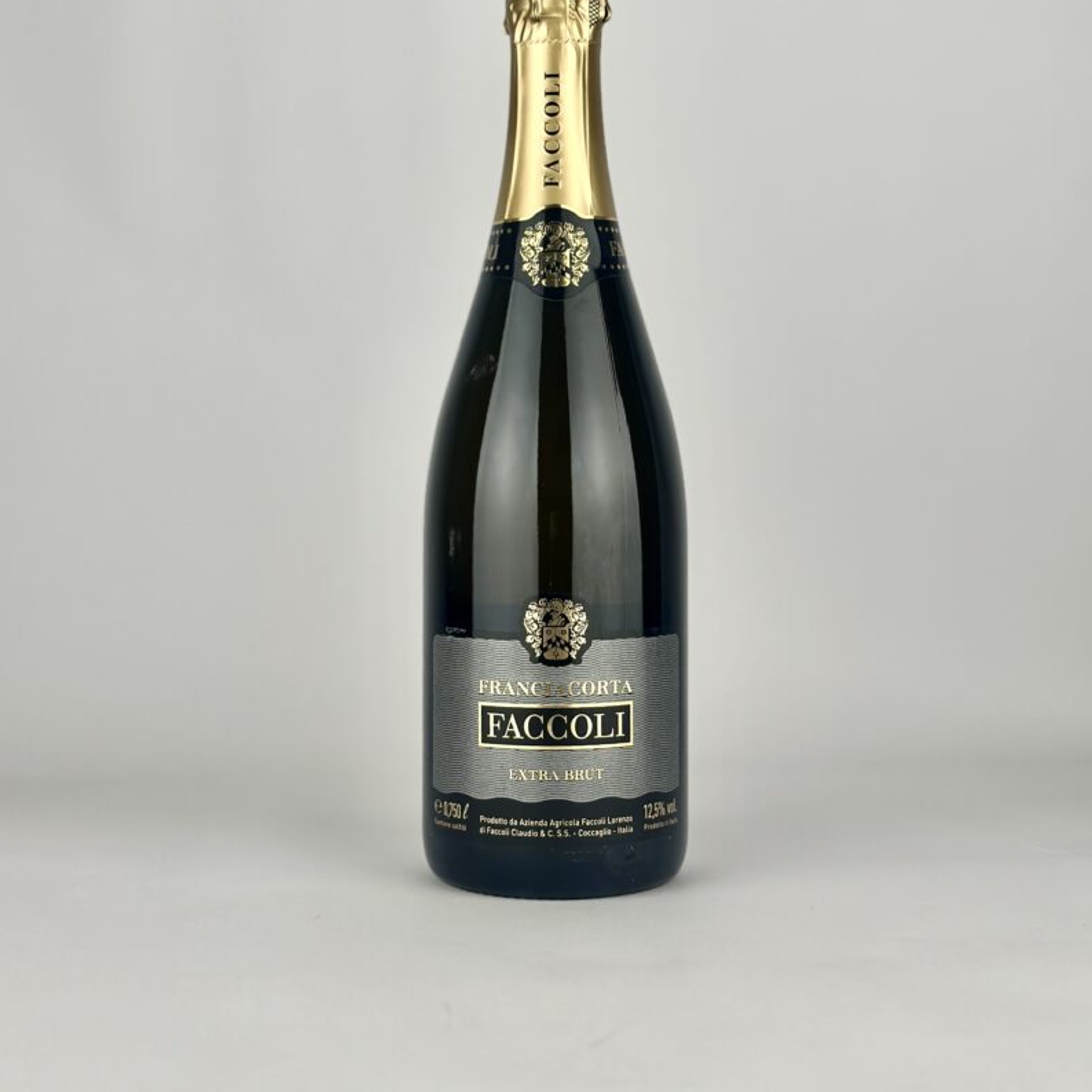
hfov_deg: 30.0
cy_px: 408
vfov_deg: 29.9
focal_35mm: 57
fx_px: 2034
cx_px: 546
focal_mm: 6.86
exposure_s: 1/767
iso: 80
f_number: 1.78
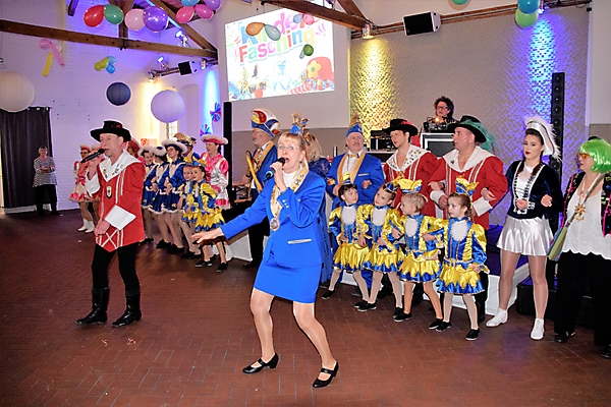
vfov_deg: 47.9
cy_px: 204
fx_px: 458
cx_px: 306
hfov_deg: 67.4
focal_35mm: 27
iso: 2500
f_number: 3.5
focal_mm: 18
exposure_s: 1/60
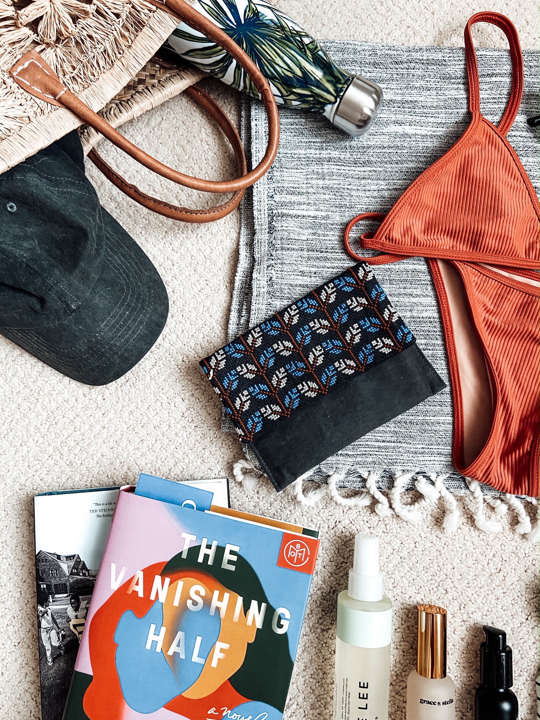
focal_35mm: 26
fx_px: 541
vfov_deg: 67.3
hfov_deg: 53.1
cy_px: 360
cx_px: 270
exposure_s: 1/60
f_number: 1.8
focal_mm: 4.25
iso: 125
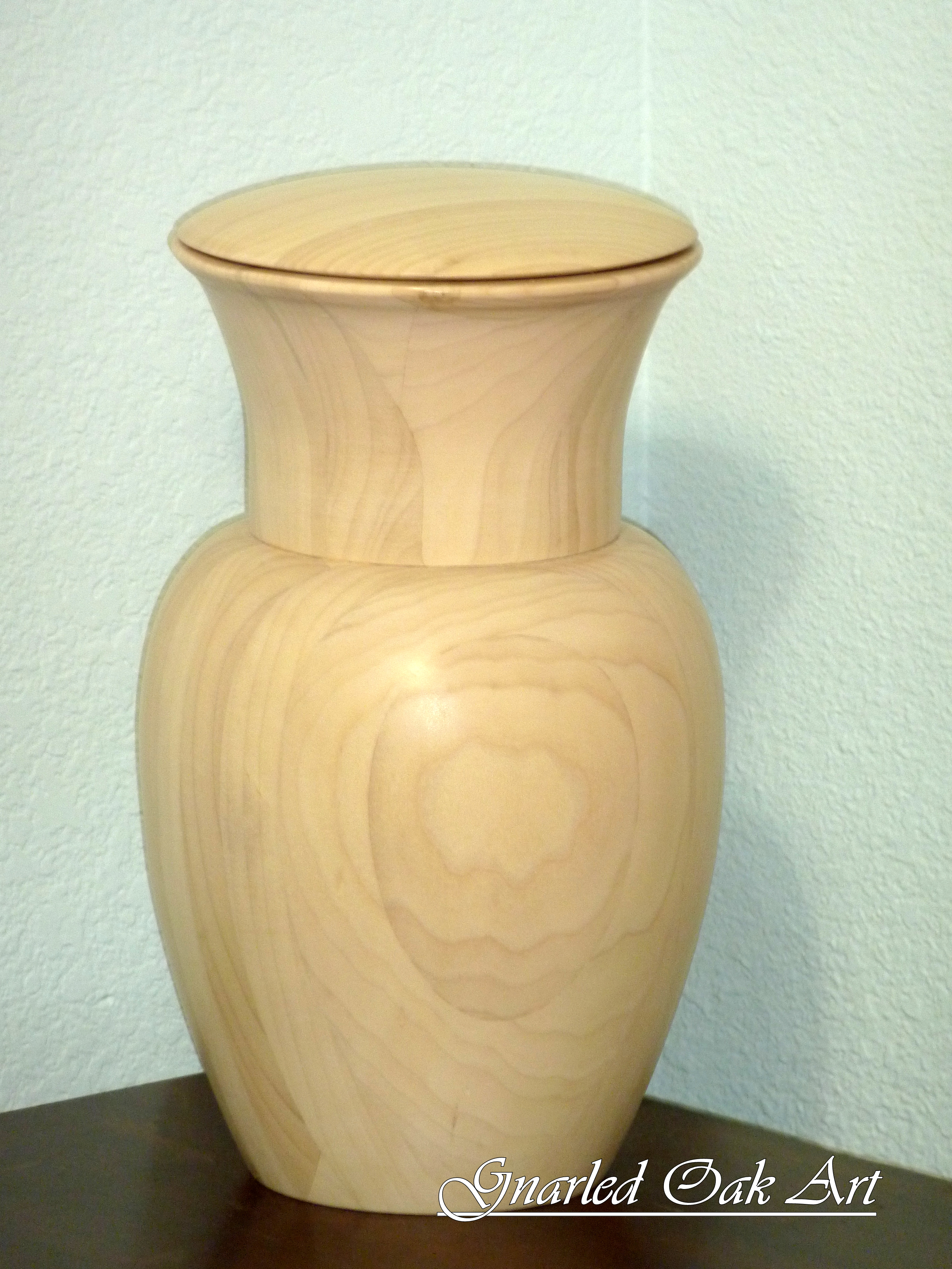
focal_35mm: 300
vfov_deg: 6.6
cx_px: 476
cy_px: 634
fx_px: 11001
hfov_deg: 5.0
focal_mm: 49.2
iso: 250
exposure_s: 1/8
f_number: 4.9
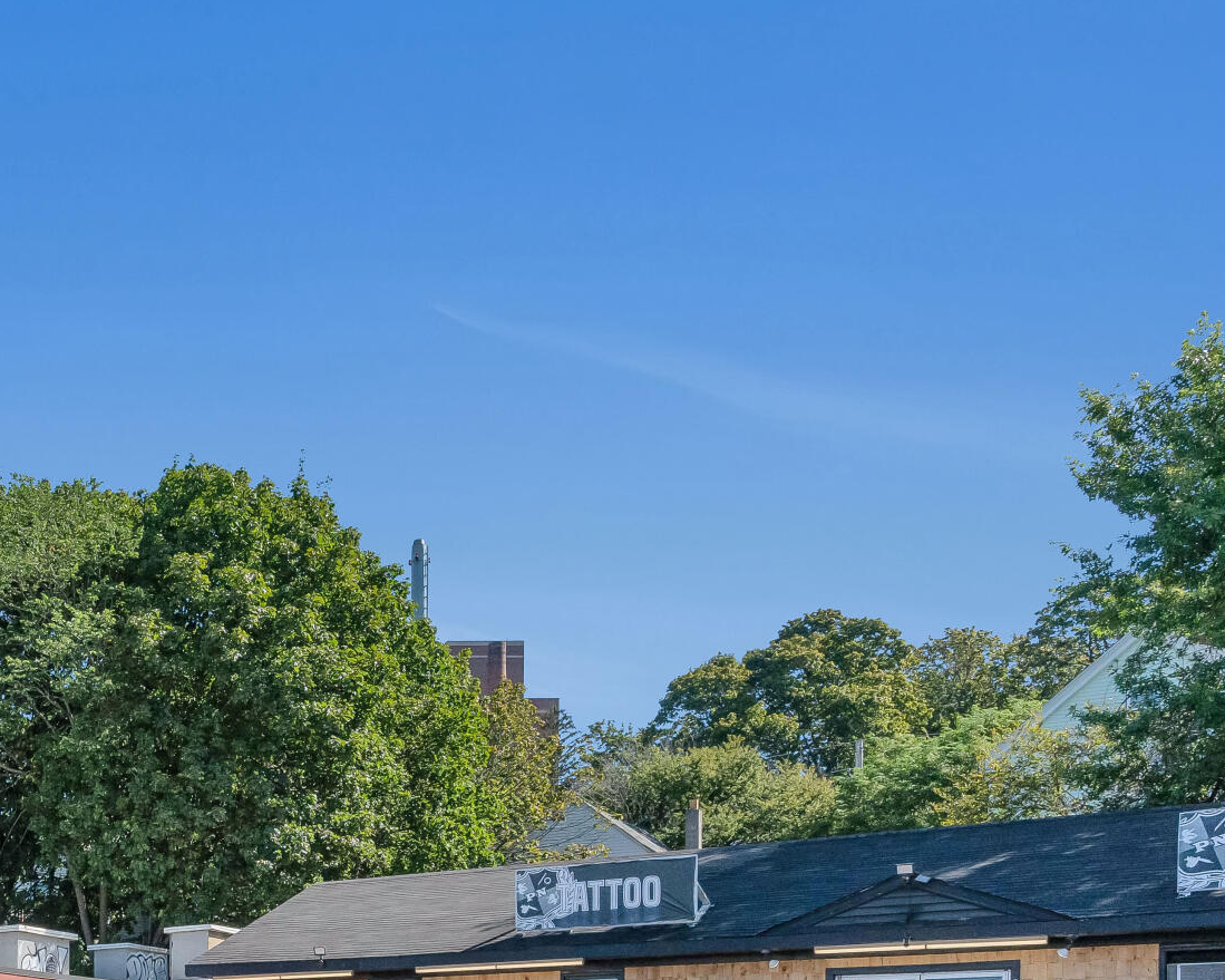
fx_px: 1486
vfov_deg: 33.4
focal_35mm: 41
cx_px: -98
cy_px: 977
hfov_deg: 37.9
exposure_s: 1/2000
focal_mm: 16
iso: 800
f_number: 8
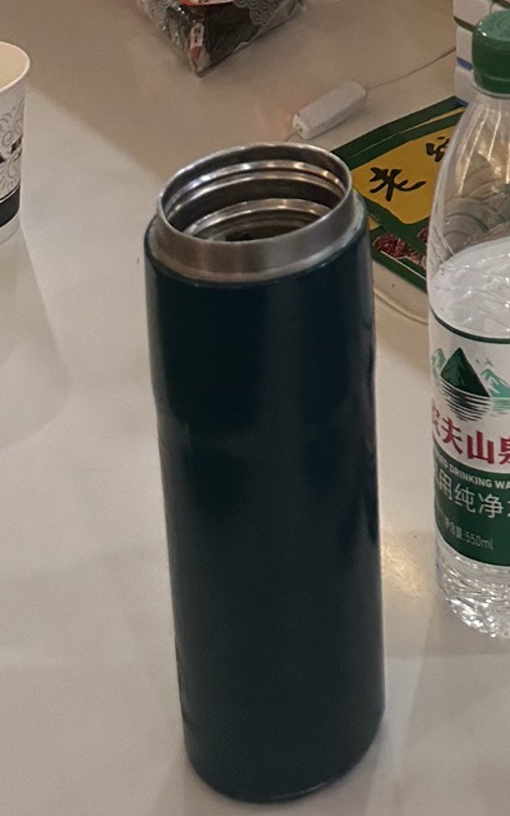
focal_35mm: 78
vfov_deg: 22.3
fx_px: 1733
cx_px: 689
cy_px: -372
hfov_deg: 15.8
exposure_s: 1/100
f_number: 1.78
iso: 160
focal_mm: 6.86
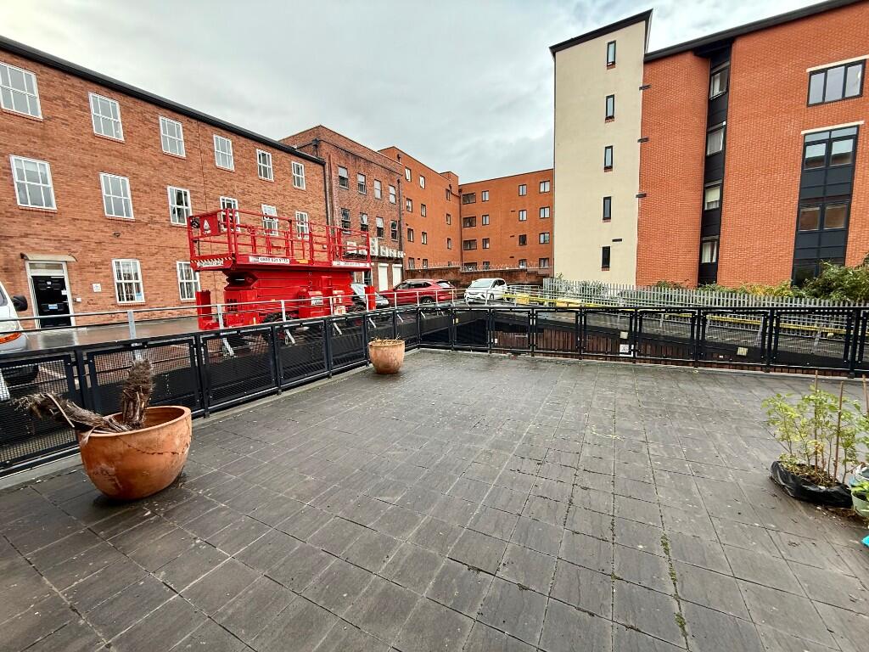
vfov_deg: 85.7
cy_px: 326
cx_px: 434
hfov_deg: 102.1
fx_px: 351
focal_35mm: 14
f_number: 2.2
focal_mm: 2.22
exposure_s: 1/211
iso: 50
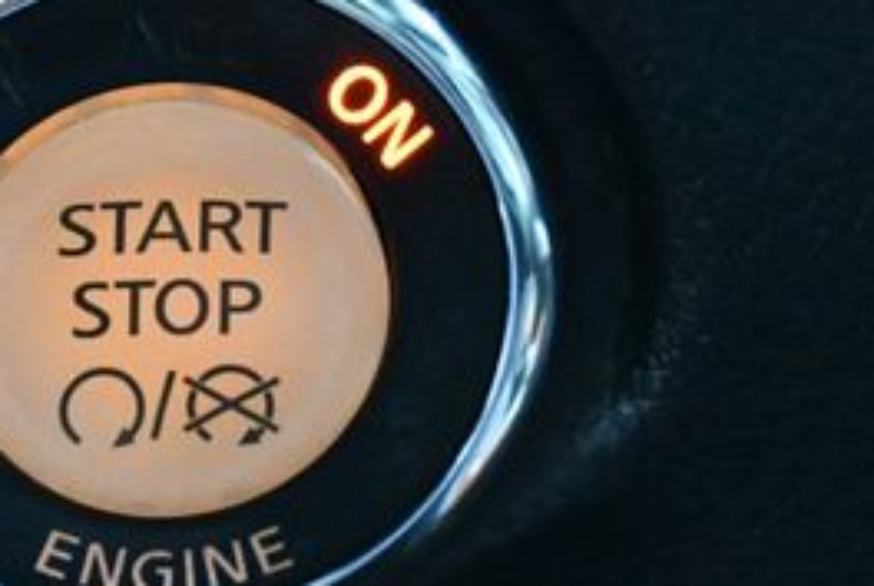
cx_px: 146
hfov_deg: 8.1
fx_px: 6128
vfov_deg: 5.5
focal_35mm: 252
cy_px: 232
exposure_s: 1/30
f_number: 5.6
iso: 12800
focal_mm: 52
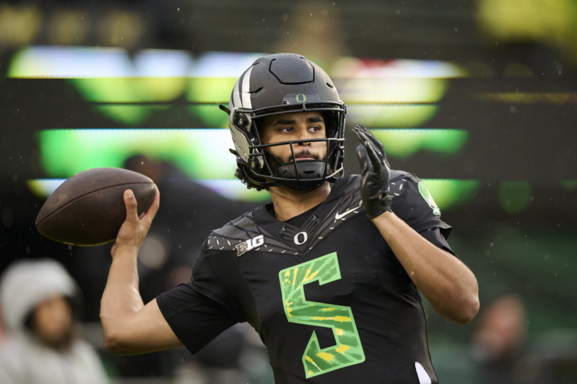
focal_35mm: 400
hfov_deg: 5.2
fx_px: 6409
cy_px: 192
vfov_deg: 3.4
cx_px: 288
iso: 2500
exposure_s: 1/1919
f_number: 2.8
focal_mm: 400
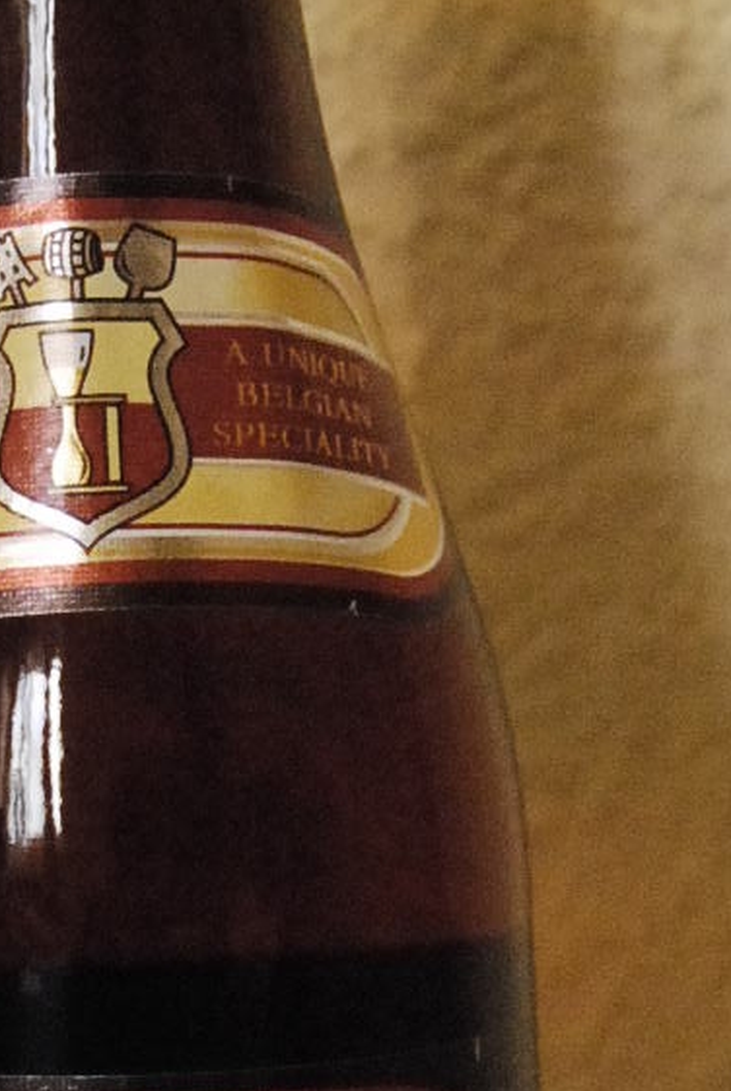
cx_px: 208
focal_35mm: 269
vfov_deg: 7.6
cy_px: 774
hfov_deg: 5.1
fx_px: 8163
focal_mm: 52
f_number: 5
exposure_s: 1/100
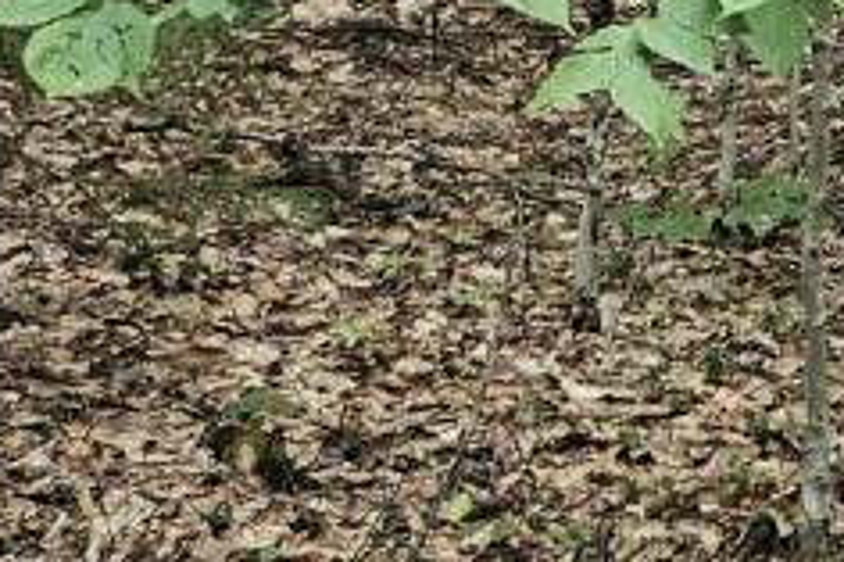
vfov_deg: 8.2
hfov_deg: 13.5
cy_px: -1027
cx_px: 1162
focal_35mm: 146
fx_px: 3420
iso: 320
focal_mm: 5.4
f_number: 1.8
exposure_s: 1/170
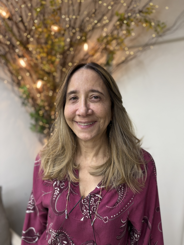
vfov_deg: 71.6
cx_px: 92
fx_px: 170
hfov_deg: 56.8
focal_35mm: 24
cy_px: 122
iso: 160
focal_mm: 6.76
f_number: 1.78
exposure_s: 1/60
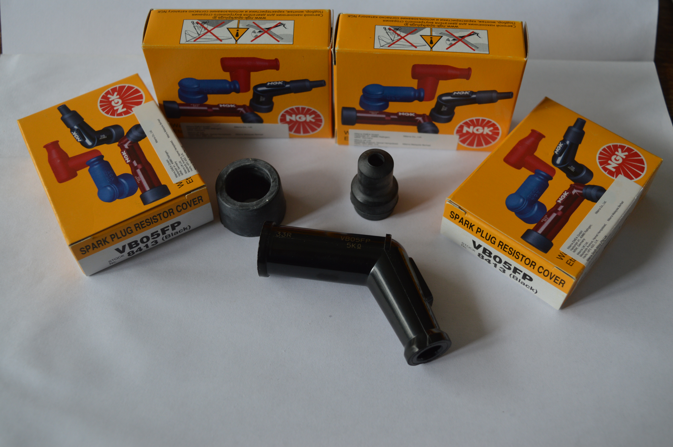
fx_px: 756
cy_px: 224
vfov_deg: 33.0
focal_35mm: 40
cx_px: 336
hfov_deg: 48.0
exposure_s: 1/125
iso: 250
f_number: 5.6
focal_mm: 27
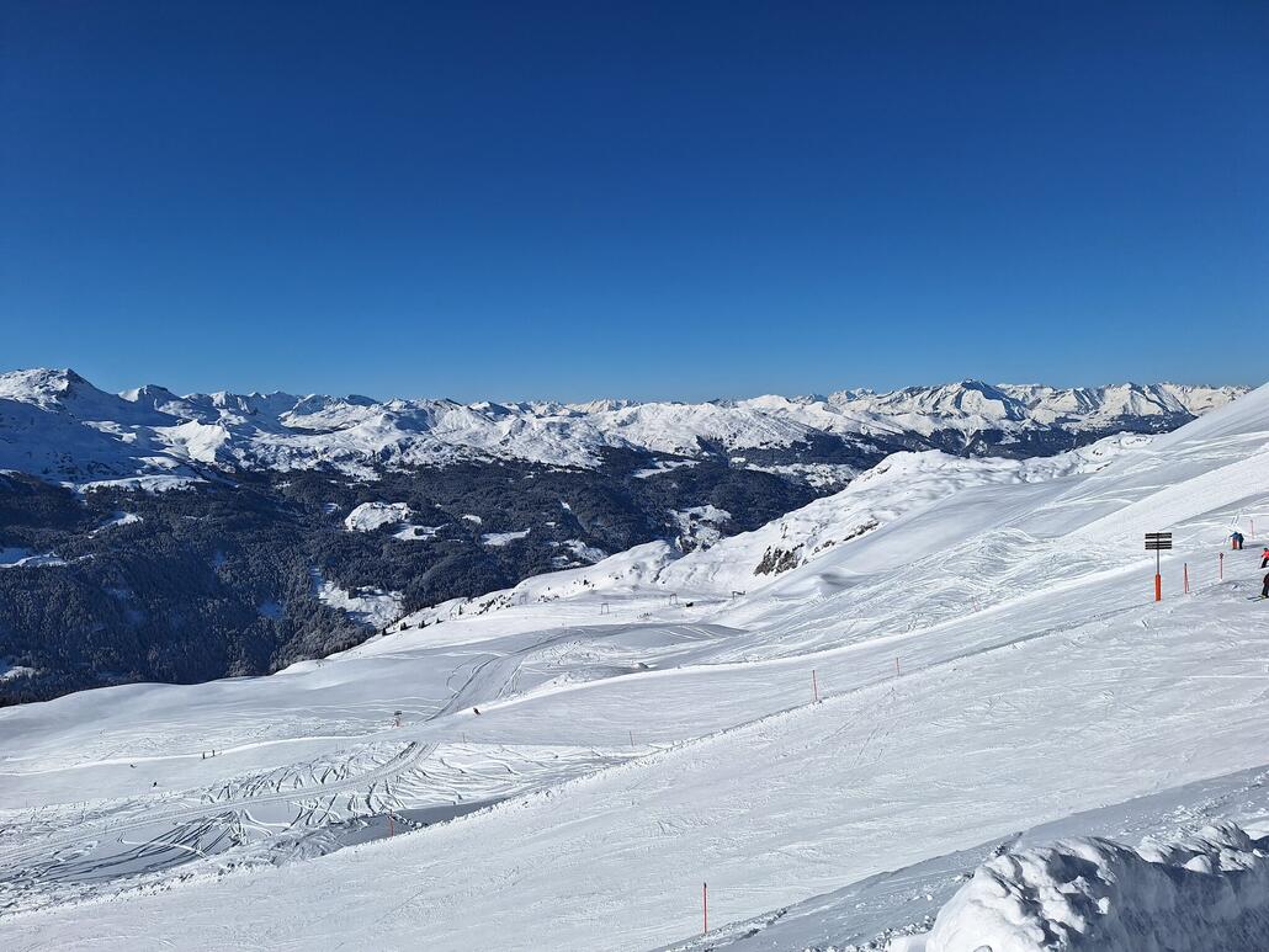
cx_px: 634
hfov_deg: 73.9
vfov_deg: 58.9
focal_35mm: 23
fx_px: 843
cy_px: 476
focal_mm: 5.54
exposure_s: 1/7519
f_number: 1.8
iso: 40
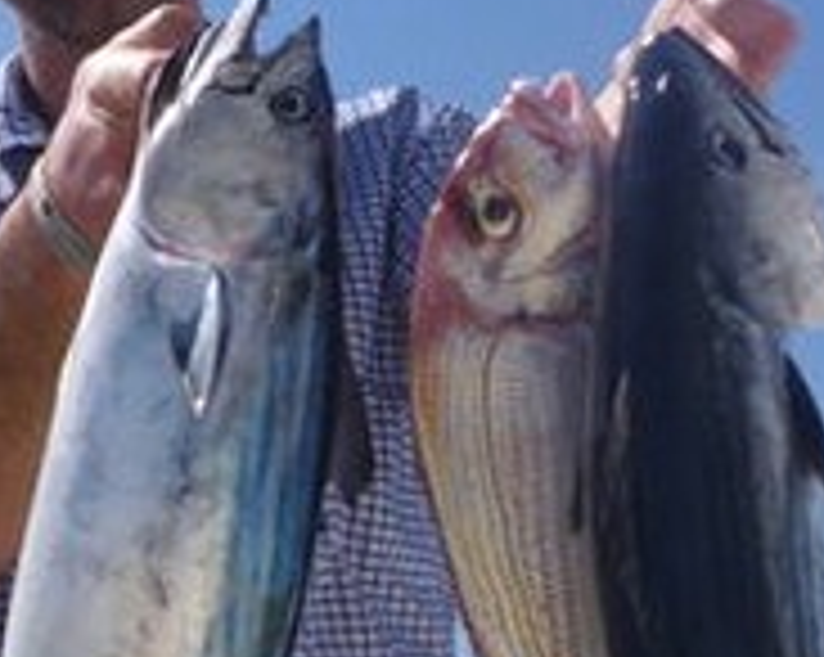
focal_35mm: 94
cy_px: 486
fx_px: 2290
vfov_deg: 16.3
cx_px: -5
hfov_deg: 19.8
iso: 100
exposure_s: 1/1300
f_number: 3.3
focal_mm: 4.9
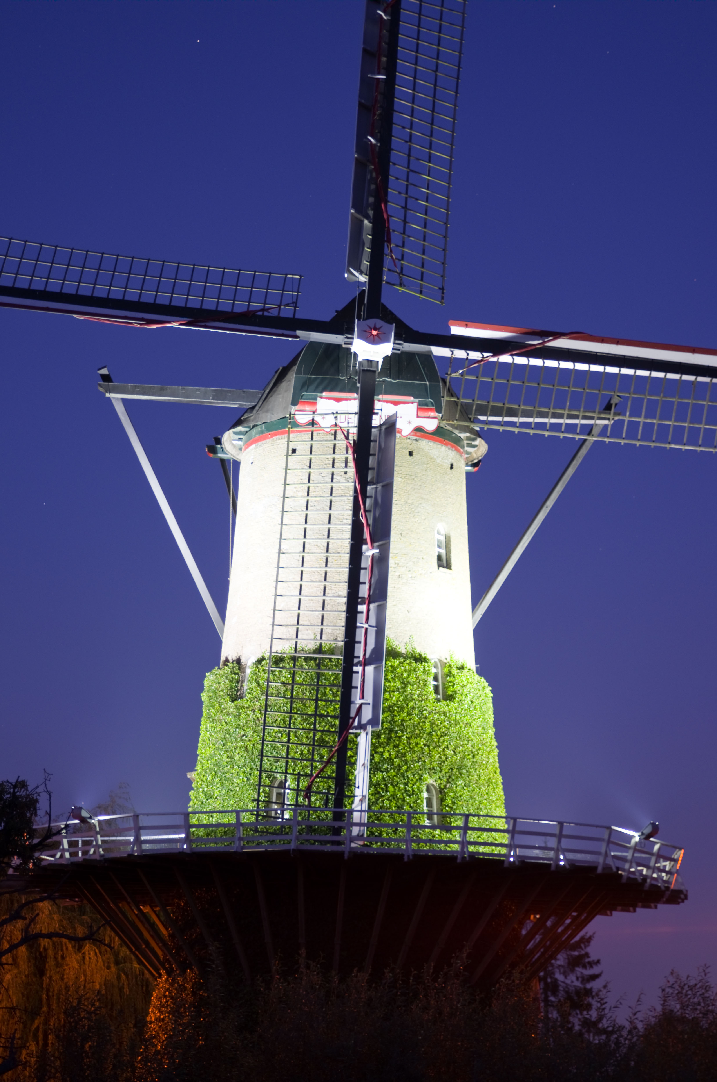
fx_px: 2476
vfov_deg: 24.7
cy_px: 541
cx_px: 358
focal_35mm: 82
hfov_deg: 16.5
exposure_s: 2.5
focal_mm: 55
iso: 100
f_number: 2.8
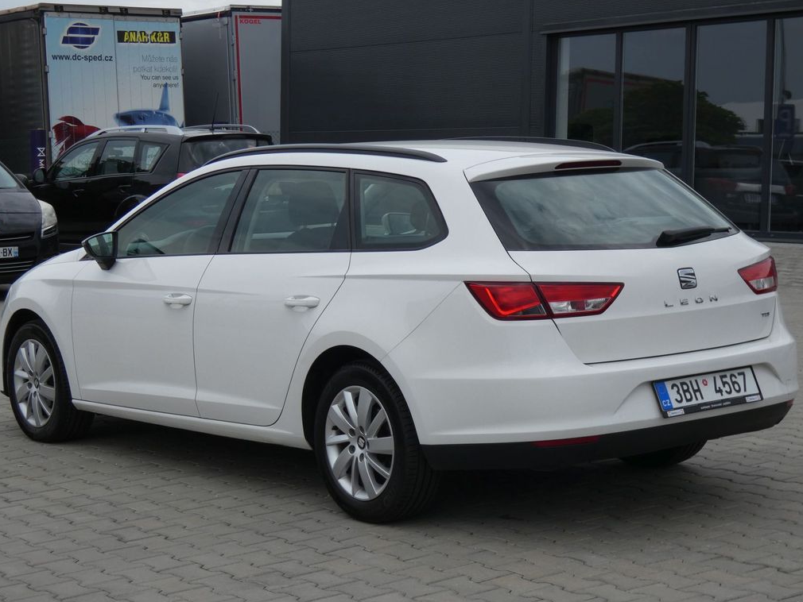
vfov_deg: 19.6
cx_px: 403
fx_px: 1740
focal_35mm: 75
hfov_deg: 26.0
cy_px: 298
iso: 80
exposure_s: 1/500
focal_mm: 13.3
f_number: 4.4
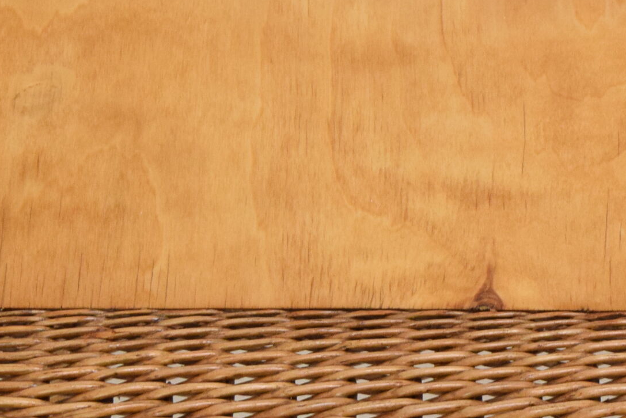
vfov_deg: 7.2
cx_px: 497
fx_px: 3306
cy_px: 355
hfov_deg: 10.8
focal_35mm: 190
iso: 1600
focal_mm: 46
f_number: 8
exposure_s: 1/250
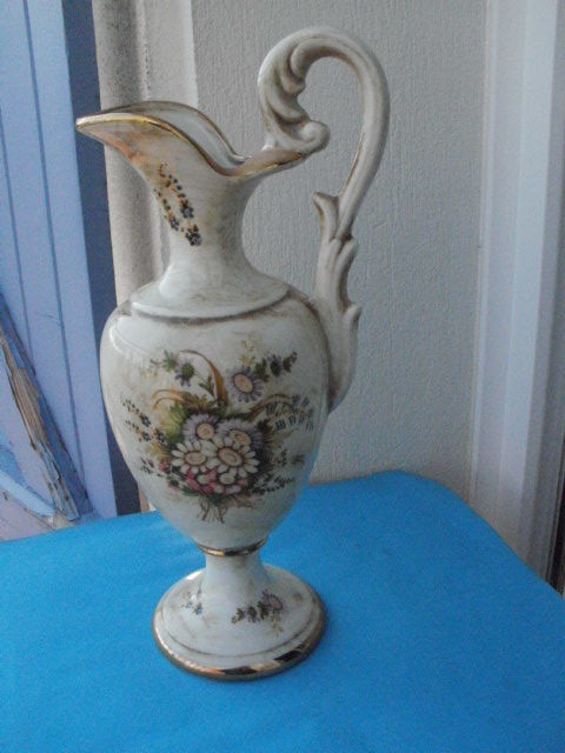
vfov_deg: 51.4
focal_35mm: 36
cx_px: 282
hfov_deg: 39.7
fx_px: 783
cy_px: 376
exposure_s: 1/640
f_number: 5.6
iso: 800
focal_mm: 6.3
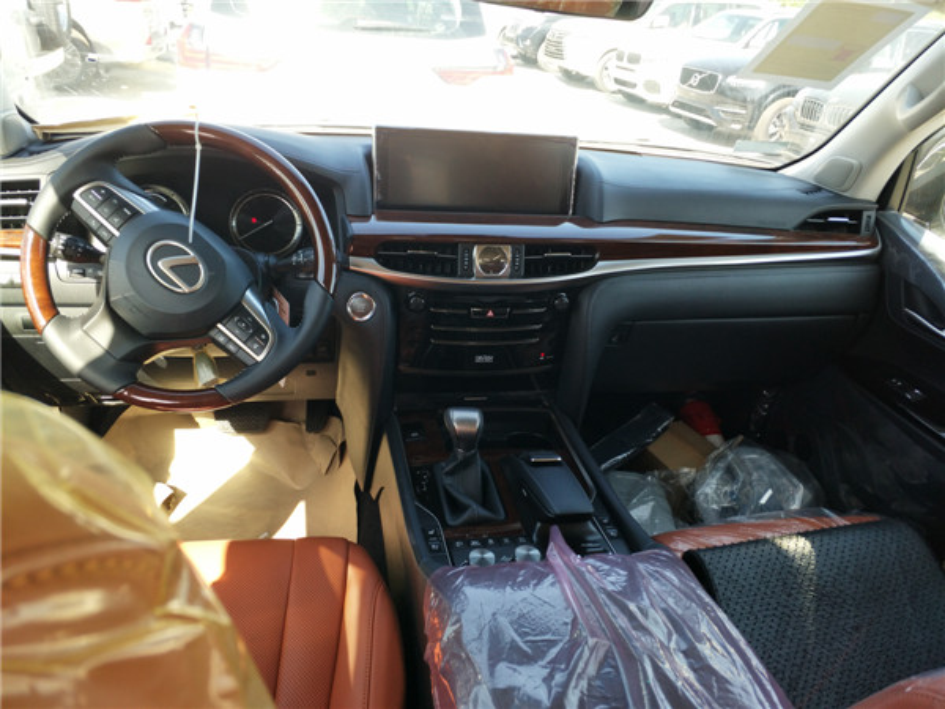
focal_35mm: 22
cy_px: 354
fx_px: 601
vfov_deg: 61.1
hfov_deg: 76.4
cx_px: 472
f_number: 2
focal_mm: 3.79
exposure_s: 1/100
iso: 100
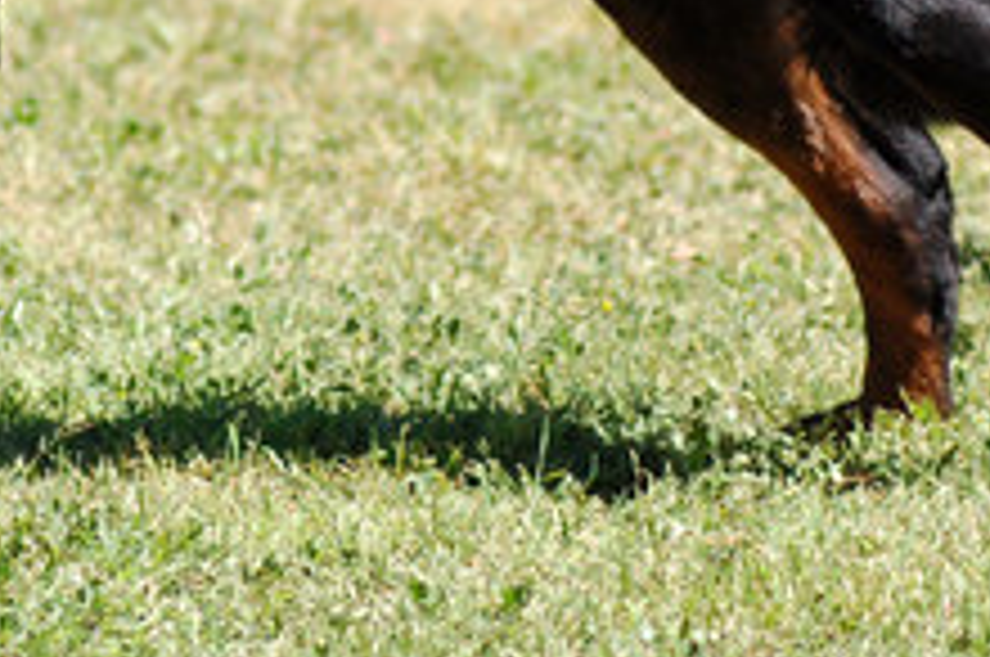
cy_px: -274
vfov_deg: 3.0
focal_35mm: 458
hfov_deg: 4.5
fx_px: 12589
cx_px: -86
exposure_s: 1/500
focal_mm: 105
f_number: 5.6
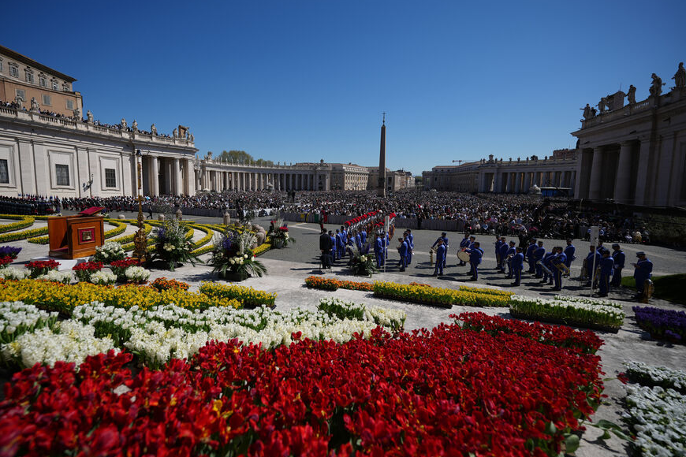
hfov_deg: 100.3
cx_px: 322
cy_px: 215
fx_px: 286
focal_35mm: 15
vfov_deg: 77.3
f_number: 2.5
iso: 50
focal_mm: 14
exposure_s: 1/2500
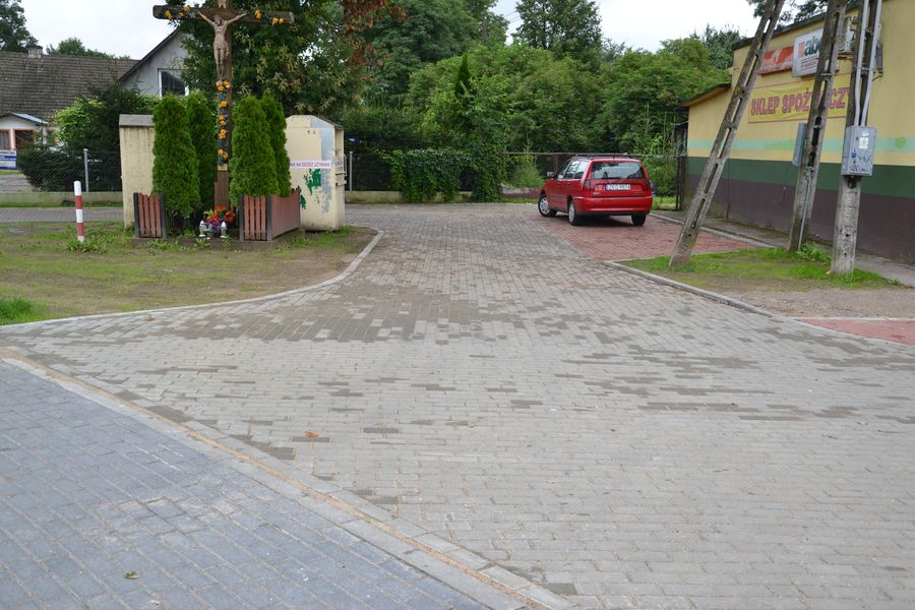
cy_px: 305
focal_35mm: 38
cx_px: 458
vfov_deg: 35.5
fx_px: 953
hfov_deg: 51.3
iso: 200
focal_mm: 25
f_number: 5.6
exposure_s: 1/125
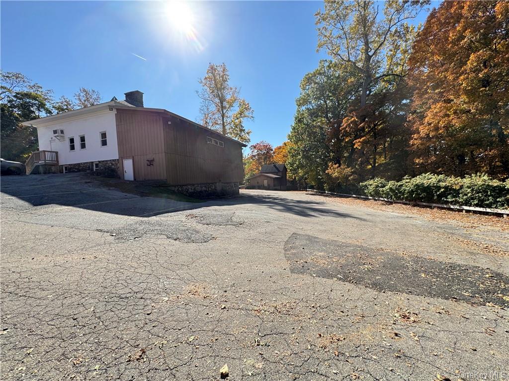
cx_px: 254
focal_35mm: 14
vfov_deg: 85.7
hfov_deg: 102.1
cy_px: 190
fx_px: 206
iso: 50
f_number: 2.2
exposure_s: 1/879
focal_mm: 2.22
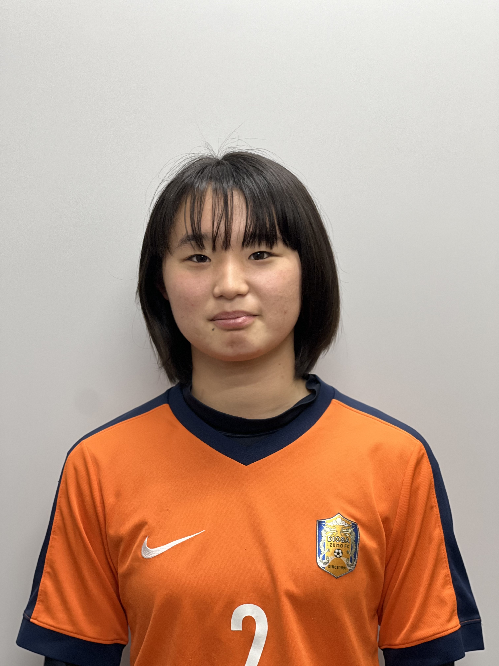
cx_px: 250
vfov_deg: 25.3
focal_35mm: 77
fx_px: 1480
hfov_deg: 19.1
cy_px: 333
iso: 200
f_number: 2.8
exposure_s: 1/40
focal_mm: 9
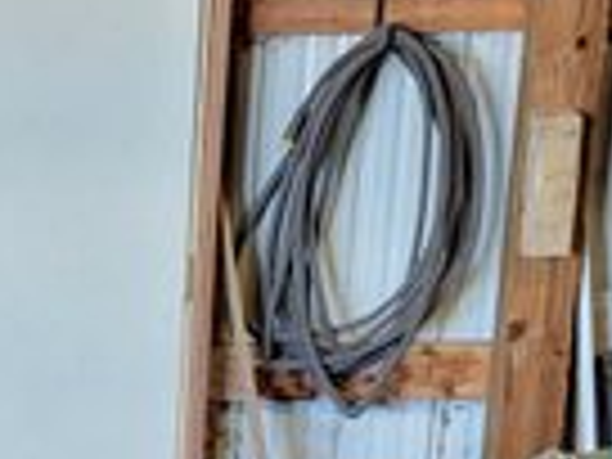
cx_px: -331
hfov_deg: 15.0
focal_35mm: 121
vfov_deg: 11.6
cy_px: 736
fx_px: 2139
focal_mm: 5.4
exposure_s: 1/120
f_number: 1.8
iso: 160
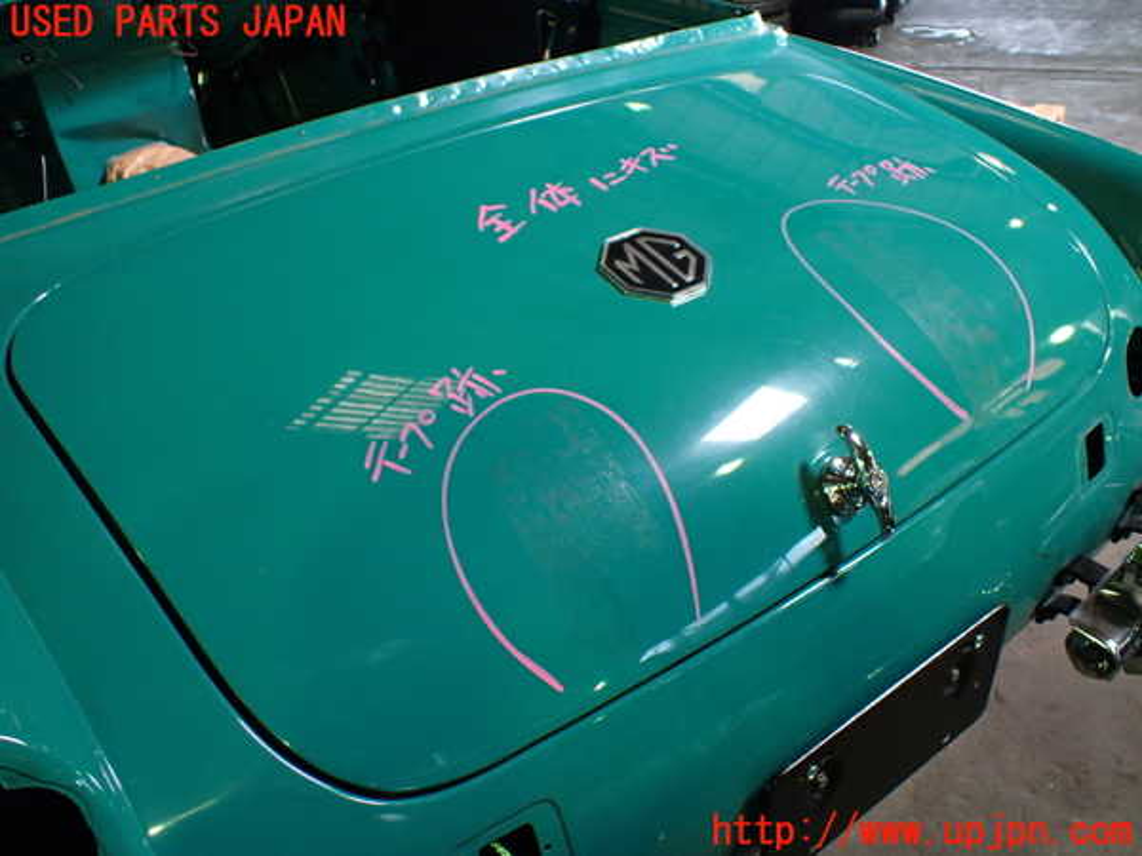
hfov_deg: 60.0
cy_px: 428
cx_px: 571
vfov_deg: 46.8
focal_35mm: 30
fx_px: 990
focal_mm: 5.4
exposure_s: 1/125
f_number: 2.3
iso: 320
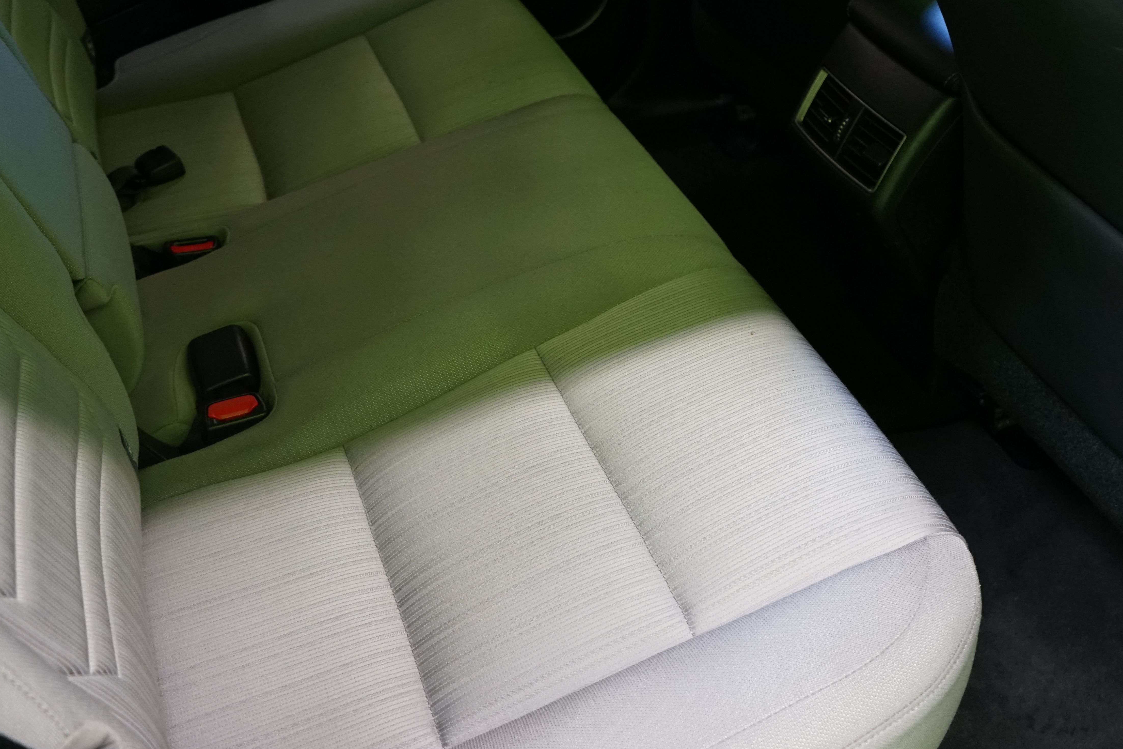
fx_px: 1185
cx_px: 706
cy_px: 316
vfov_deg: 35.0
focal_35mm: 38
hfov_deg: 50.2
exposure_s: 1/20
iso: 2000
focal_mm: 28
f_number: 5
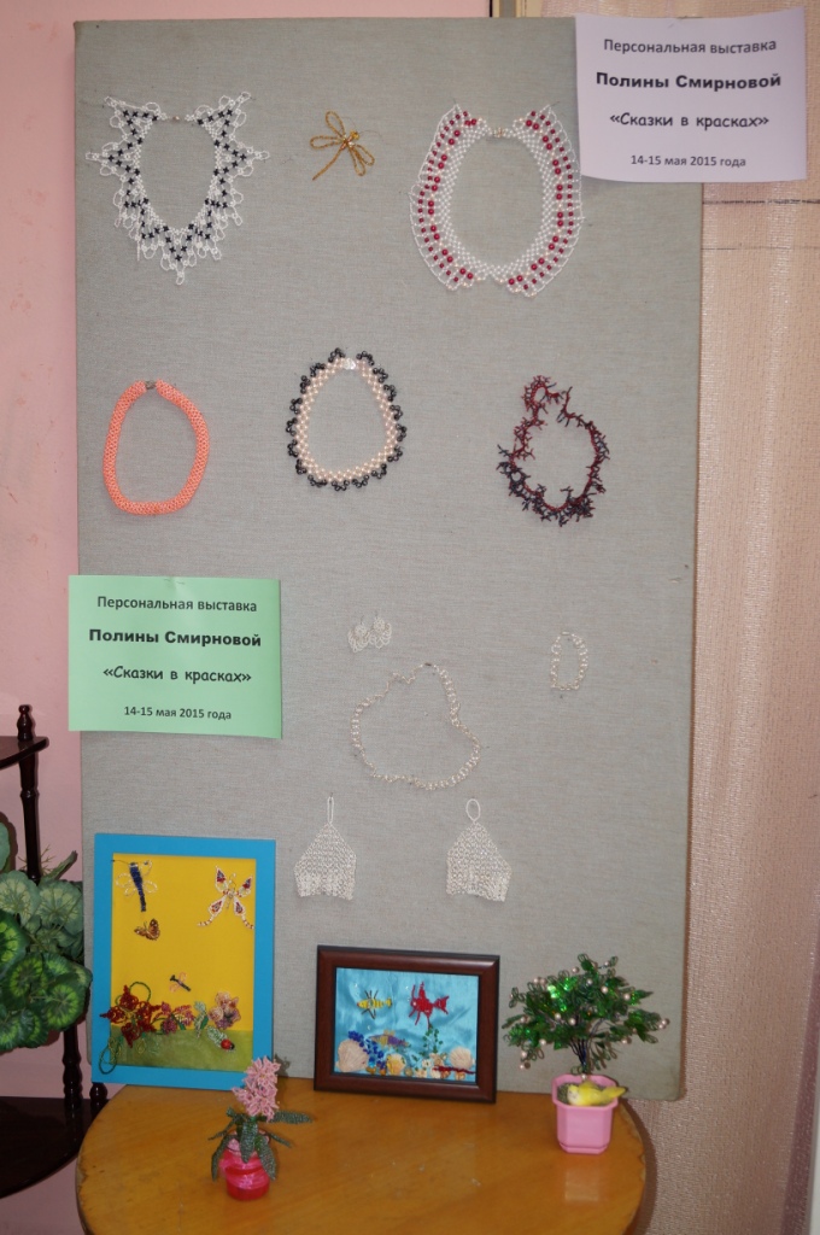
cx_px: 410
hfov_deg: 34.1
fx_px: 1336
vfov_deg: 49.6
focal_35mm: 39
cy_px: 618
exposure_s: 1/60
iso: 320
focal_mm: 26
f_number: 4
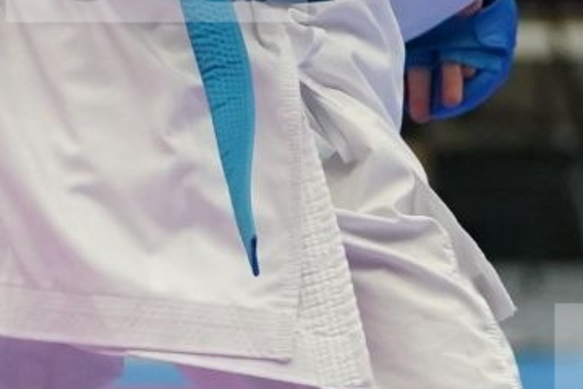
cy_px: -125
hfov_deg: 3.2
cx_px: -392
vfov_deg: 2.1
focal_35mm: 645
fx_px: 10445
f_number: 2.8
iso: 2500
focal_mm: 86
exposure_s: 1/1000
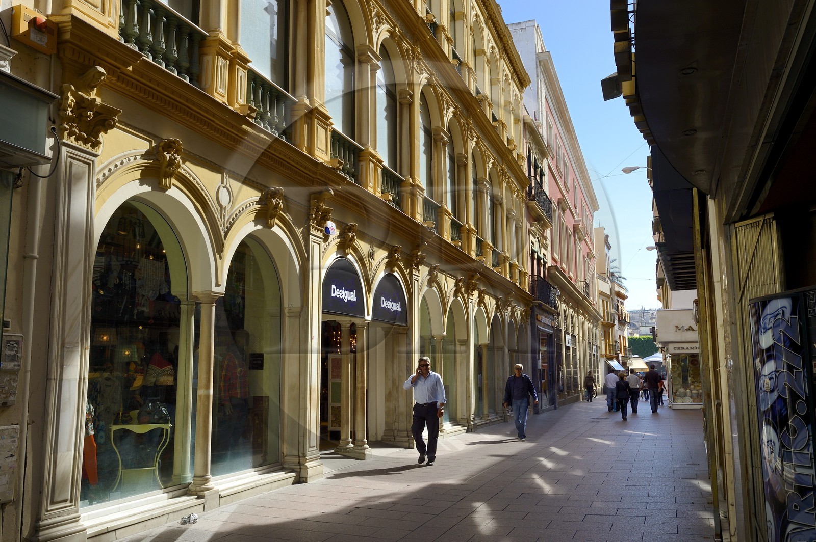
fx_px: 725
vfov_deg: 41.0
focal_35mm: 32
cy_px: 271
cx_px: 408
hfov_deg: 58.8
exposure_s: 1/200
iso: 200
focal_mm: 32
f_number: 11
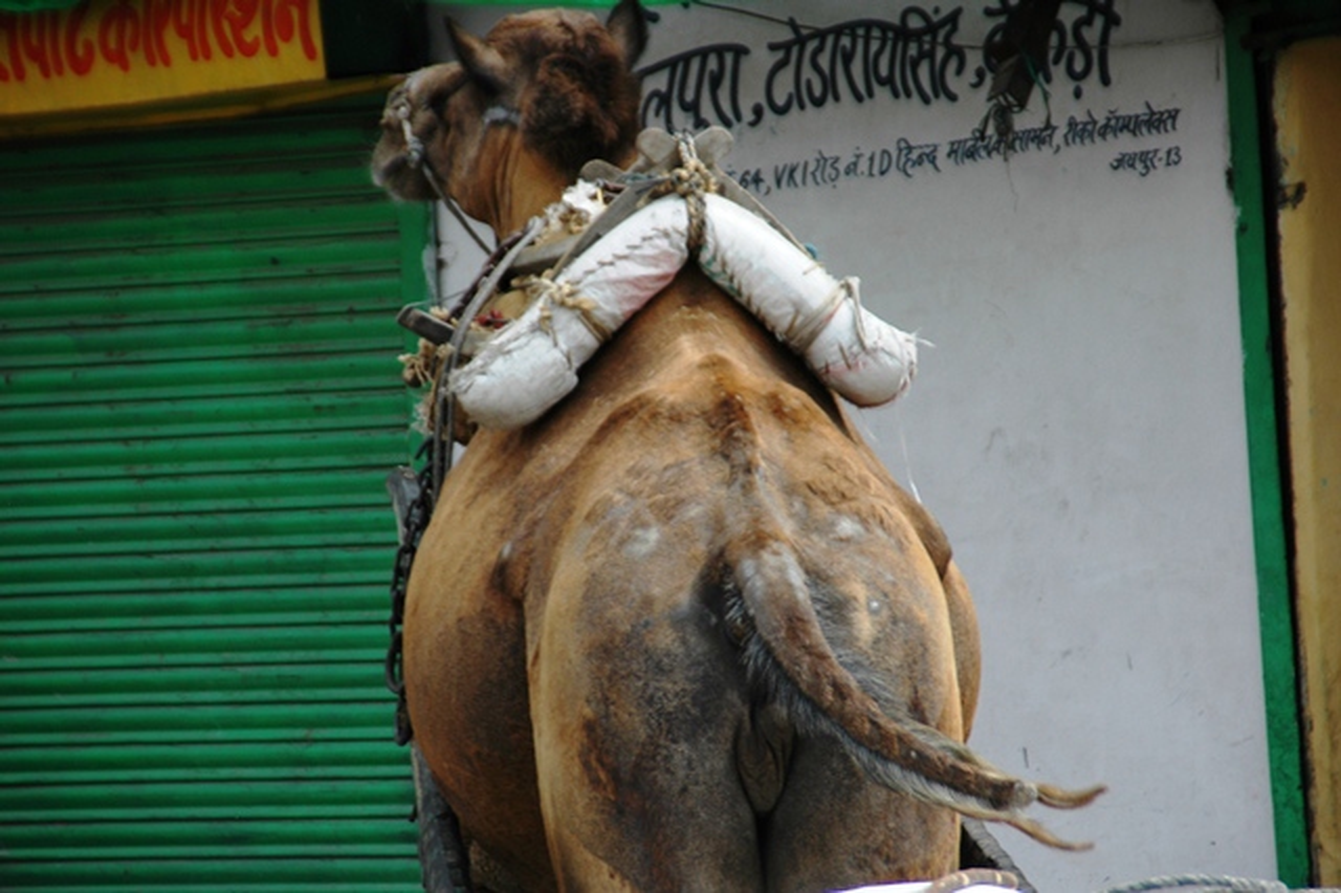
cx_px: 670
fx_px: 8377
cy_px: 446
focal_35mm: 225
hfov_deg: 9.2
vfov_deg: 6.1
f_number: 6.3
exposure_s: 1/500
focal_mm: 150
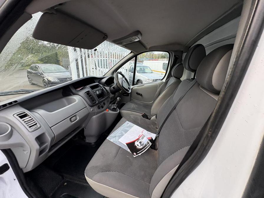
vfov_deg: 85.7
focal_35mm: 14
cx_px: 132
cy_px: 99
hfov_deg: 102.1
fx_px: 107
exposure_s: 1/136
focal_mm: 2.22
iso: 64
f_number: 2.2
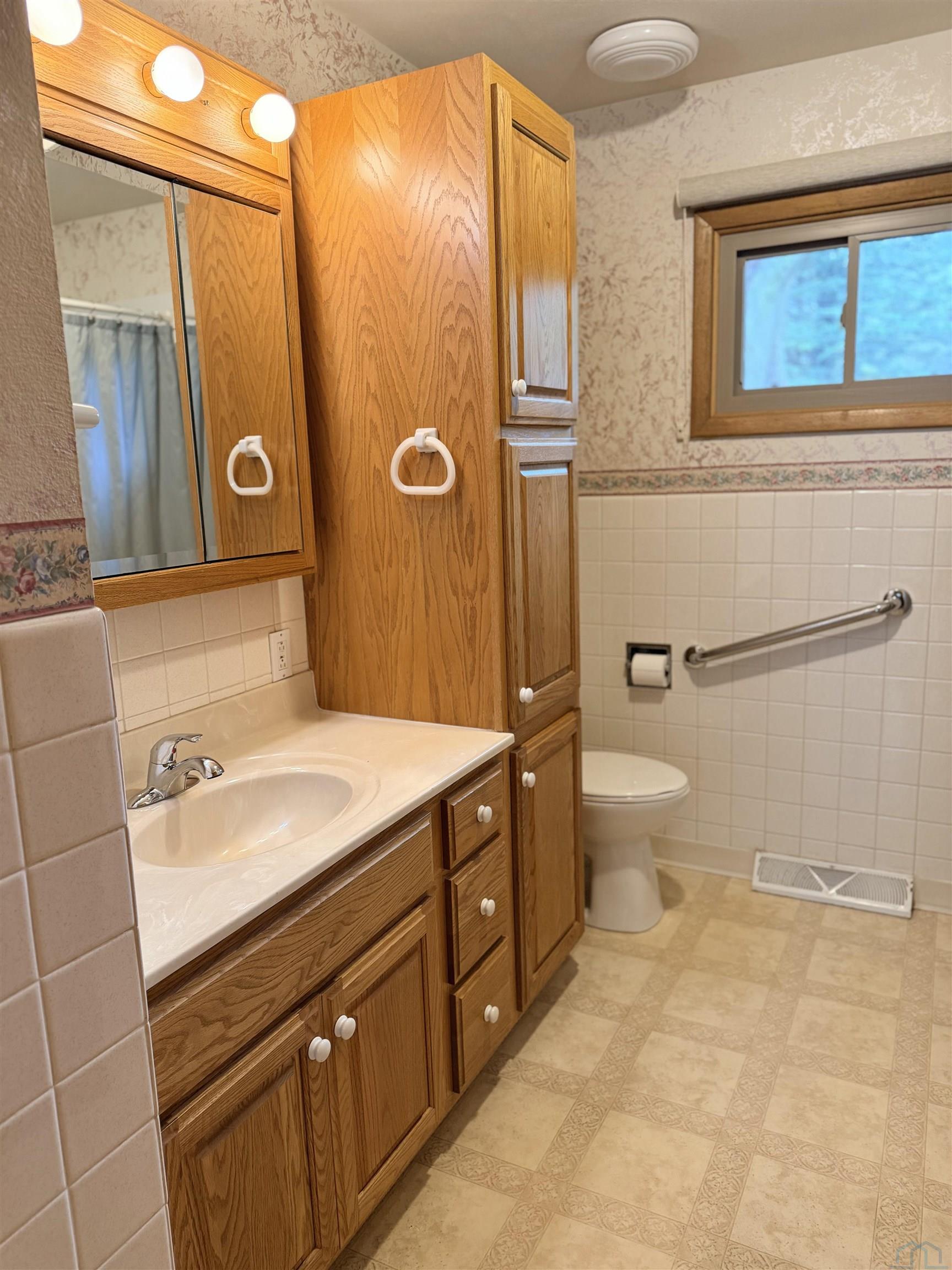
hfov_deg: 56.8
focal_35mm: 24
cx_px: 476
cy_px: 635
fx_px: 880
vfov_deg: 71.6
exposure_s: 1/120
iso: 250
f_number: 1.78
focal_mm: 6.76
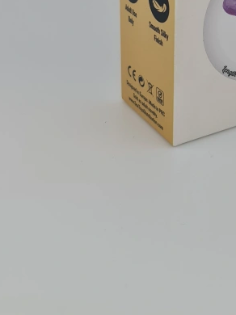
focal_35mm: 77
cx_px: 237
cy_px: -10
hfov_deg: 18.6
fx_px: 701
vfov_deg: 24.1
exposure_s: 1/337
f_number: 1.8
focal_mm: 7
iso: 50
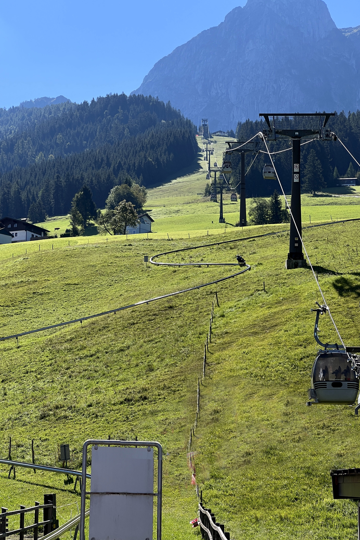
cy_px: 270
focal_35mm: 81
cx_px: 158
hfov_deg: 16.9
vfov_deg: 25.1
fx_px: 1215
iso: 32
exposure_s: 1/779
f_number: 2.8
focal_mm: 9
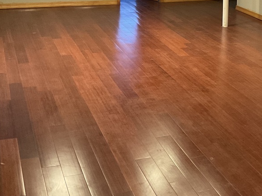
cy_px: 6
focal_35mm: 71
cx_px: 246
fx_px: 537
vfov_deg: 20.2
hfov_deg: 26.3
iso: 250
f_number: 1.8
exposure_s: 1/30
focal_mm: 3
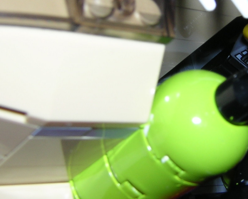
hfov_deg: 22.4
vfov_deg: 18.1
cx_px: 197
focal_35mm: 84
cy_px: 41
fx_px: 617
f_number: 5.6
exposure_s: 1/60.1
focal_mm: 5.6
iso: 100
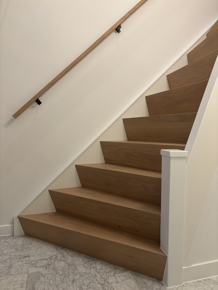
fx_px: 218
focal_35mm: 26
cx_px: 109
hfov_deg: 53.1
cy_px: 145
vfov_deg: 67.3
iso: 400
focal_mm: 5.96
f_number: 1.6
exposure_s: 1/50
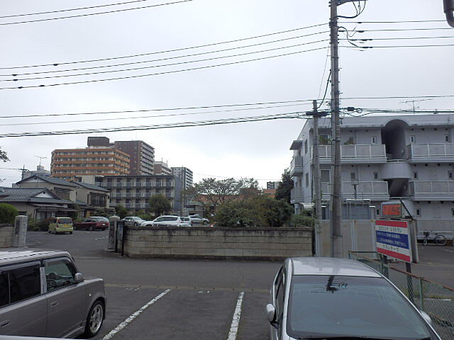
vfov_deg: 56.8
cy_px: 170
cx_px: 227
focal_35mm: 24
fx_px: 315
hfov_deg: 71.6
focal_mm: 4.2
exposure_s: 1/250
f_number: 3
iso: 80
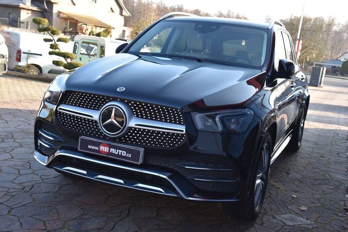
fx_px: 445
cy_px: 116
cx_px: 174
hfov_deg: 42.7
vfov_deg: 29.3
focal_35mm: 46
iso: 500
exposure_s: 1/160
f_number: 6.3
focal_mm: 46
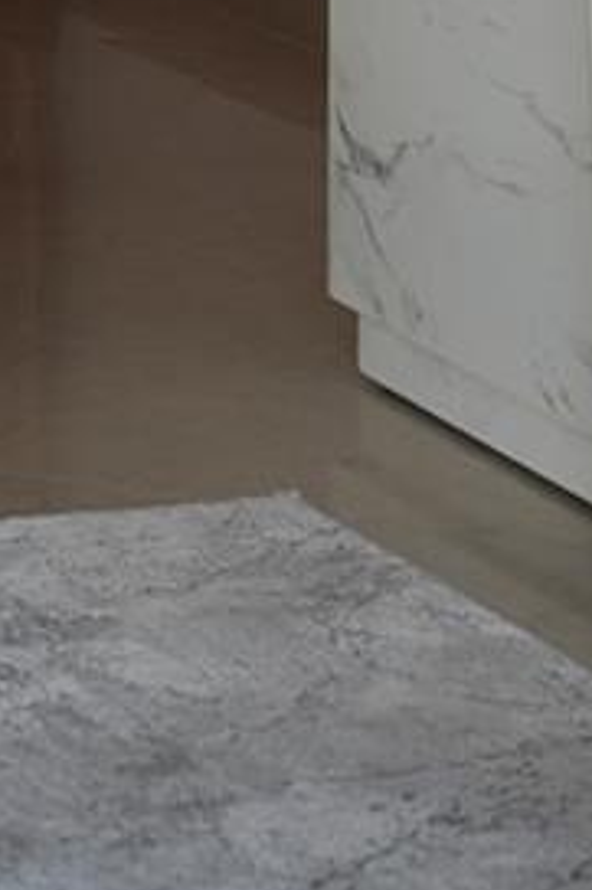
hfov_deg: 7.0
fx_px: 4791
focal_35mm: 194
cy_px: -664
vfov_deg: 10.1
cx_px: -216
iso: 125
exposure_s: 1/15
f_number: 2.8
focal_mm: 33
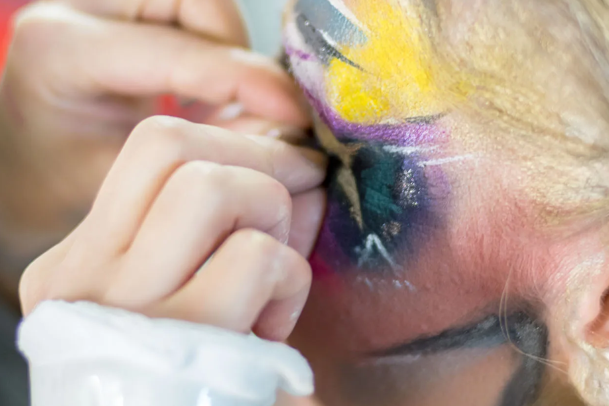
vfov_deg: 11.8
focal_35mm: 116
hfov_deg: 17.6
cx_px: 320
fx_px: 1963
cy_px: 157
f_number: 2
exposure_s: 1/80
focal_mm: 50
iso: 500
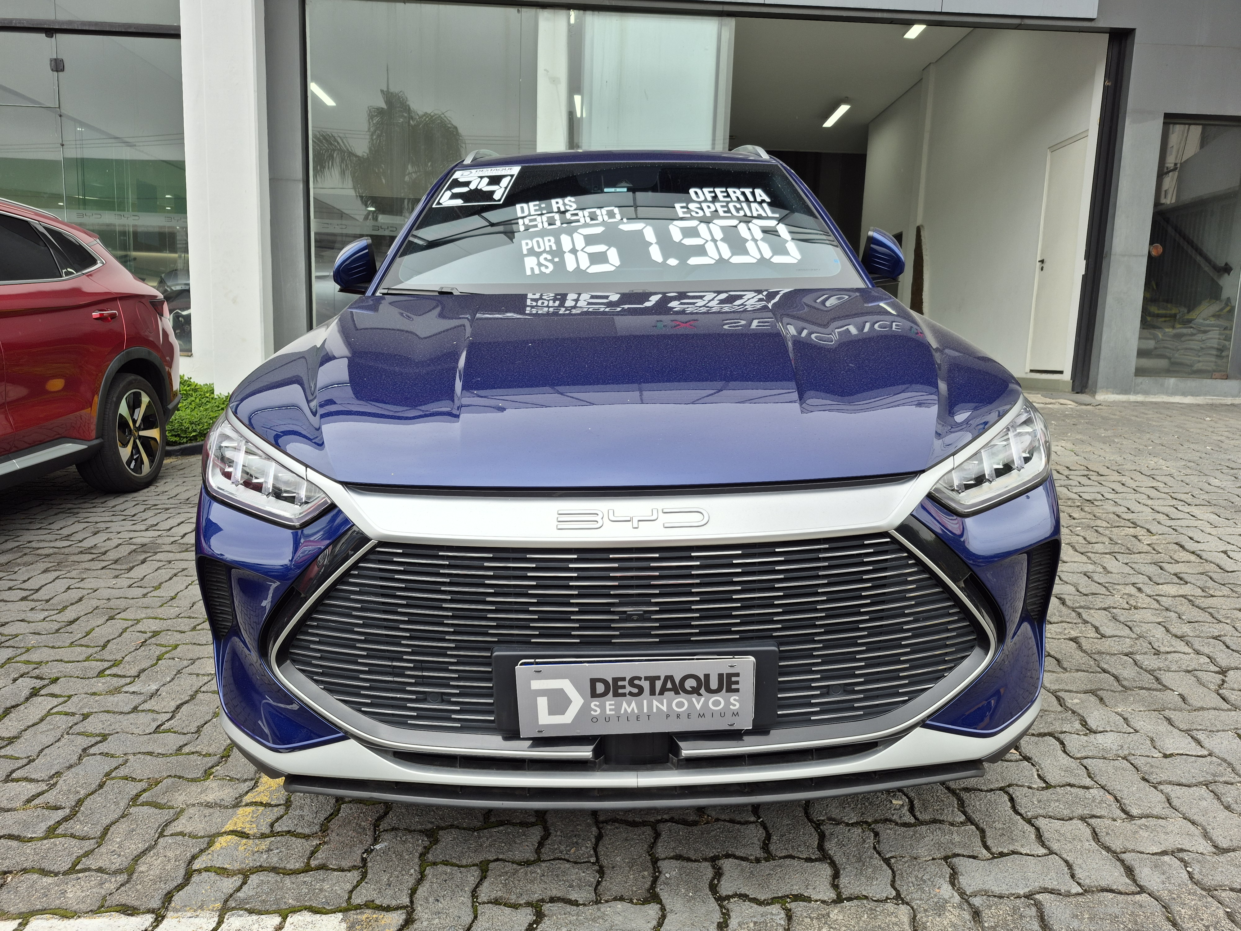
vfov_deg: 58.9
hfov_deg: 73.9
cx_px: 620
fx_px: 825
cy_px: 466
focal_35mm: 23
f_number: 1.8
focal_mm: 5.4
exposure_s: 1/445
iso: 25
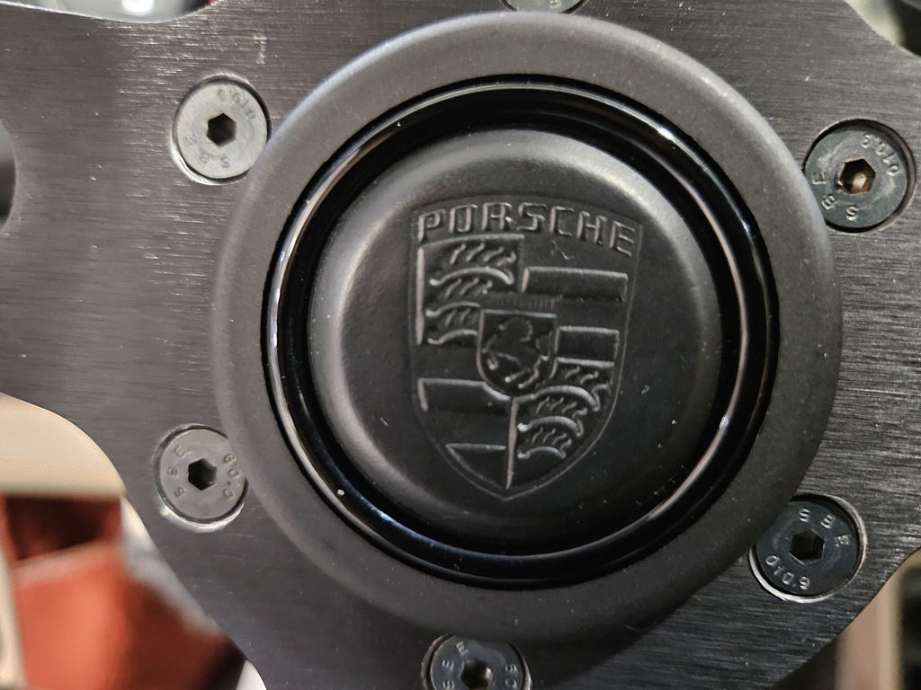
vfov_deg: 58.9
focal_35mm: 23
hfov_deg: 73.9
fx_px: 612
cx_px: 460
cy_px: 345
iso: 1600
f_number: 1.8
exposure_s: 1/15
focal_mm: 5.4
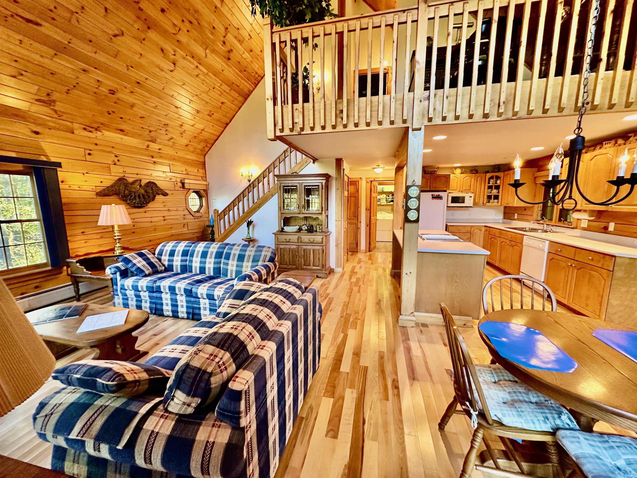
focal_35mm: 14
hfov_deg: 102.1
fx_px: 258
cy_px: 239
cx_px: 318
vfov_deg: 85.7
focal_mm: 2.22
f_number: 2.2
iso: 250
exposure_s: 1/60
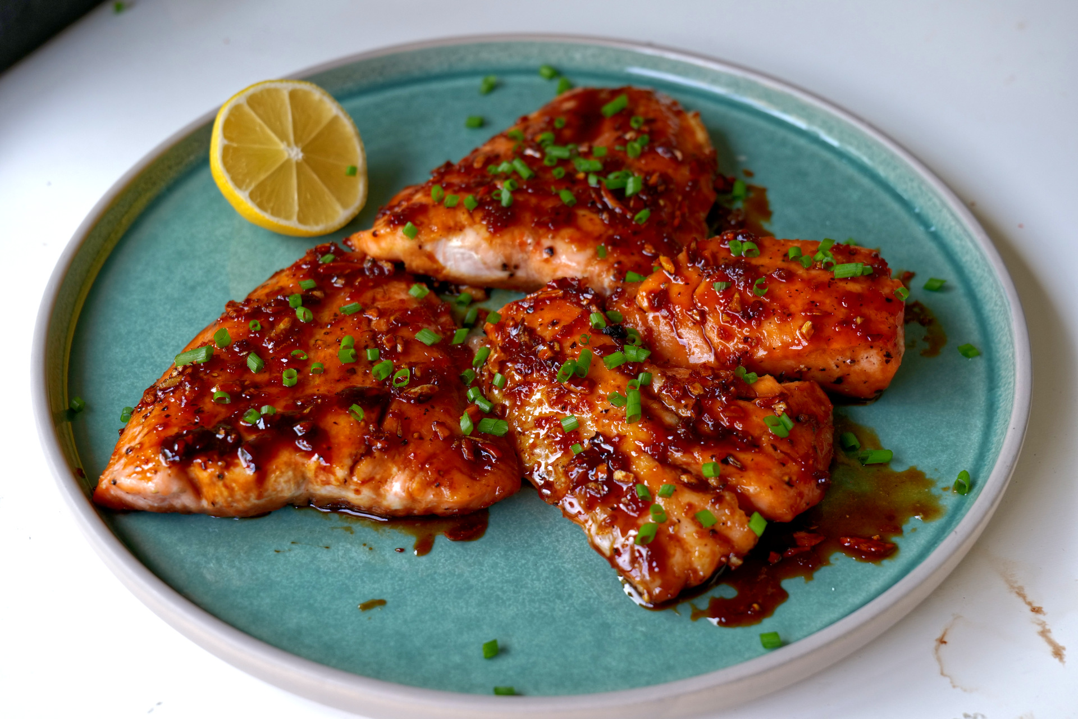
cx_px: 539
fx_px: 1797
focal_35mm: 60
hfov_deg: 33.4
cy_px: 360
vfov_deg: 22.6
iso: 640
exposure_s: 1/80
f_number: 7.1
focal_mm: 60
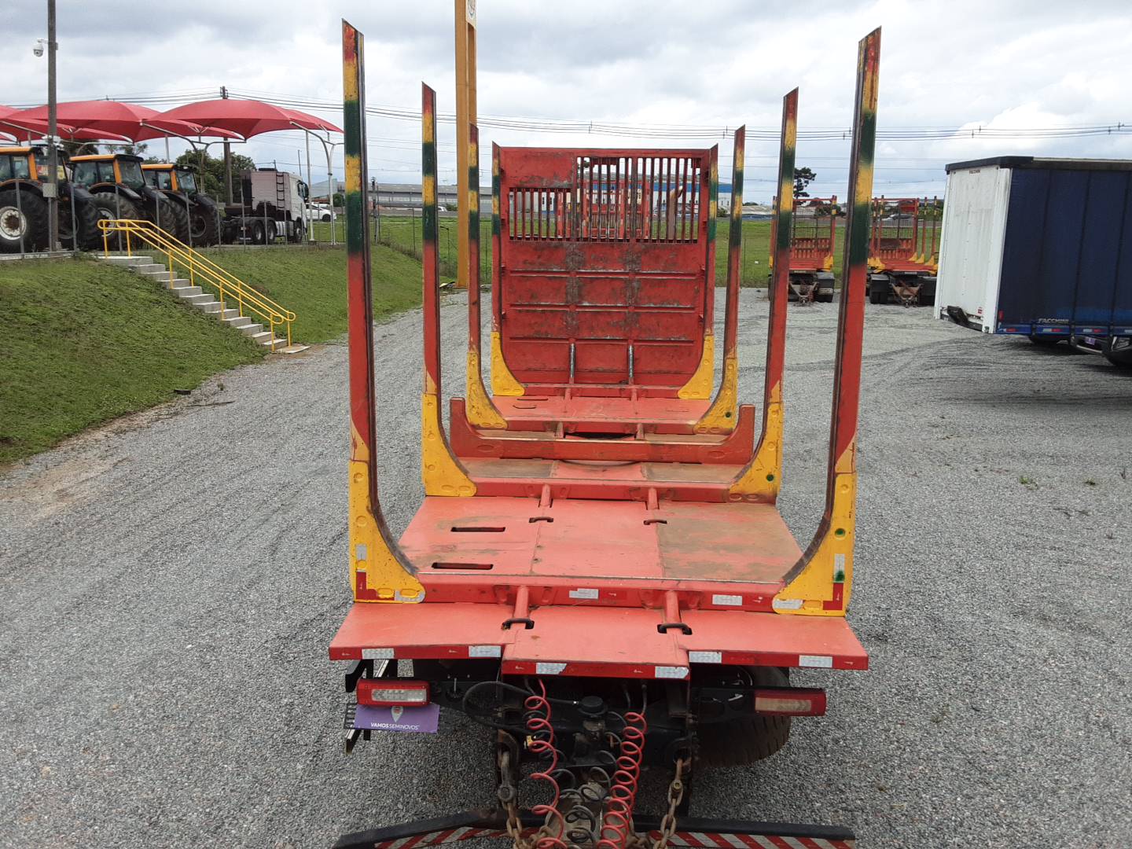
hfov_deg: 63.4
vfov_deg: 49.7
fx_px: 916
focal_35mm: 28
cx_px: 566
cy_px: 424
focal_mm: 2.9
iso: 40
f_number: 1.9
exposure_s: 1/1049
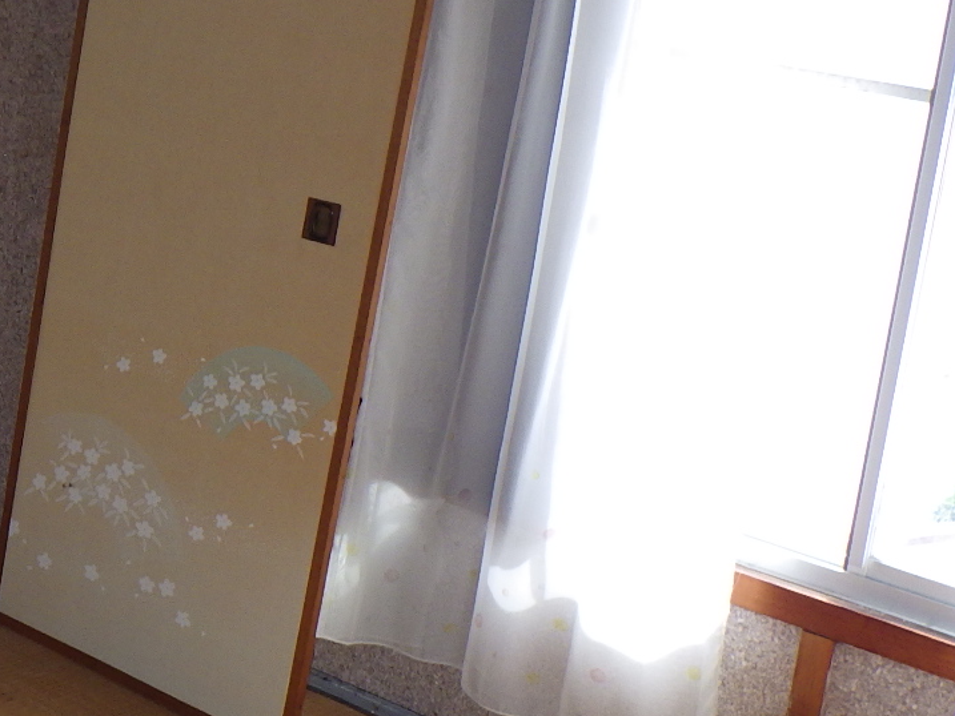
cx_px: -71
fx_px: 2207
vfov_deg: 18.4
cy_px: 302
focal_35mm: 80
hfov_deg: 23.1
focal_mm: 5
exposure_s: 1/45
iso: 125
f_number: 3.5
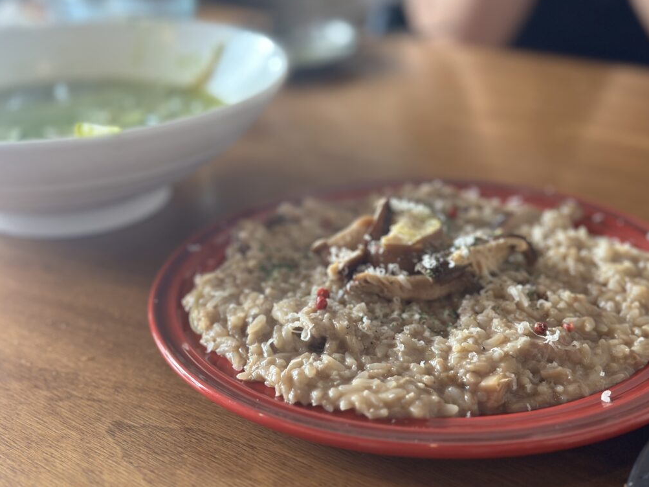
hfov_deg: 38.9
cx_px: 330
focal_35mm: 49
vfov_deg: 29.7
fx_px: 919
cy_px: 244
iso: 250
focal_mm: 6.86
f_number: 1.78
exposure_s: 1/60
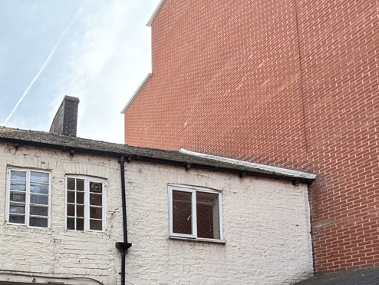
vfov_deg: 41.2
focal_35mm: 29
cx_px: 24
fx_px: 318
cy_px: 293
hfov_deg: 52.5
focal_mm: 2.22
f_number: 2.2
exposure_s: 1/274
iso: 50
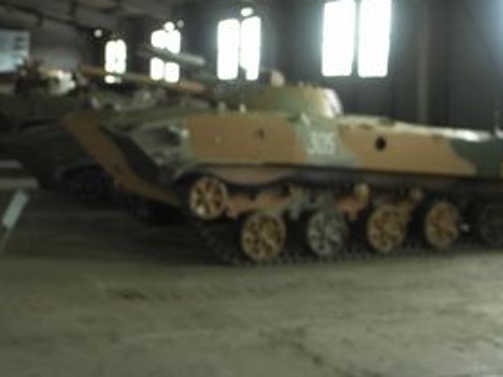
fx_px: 770
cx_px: 157
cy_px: 115
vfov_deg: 27.3
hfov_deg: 35.7
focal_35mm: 53
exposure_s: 1/8
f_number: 2.8
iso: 100
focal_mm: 9.6
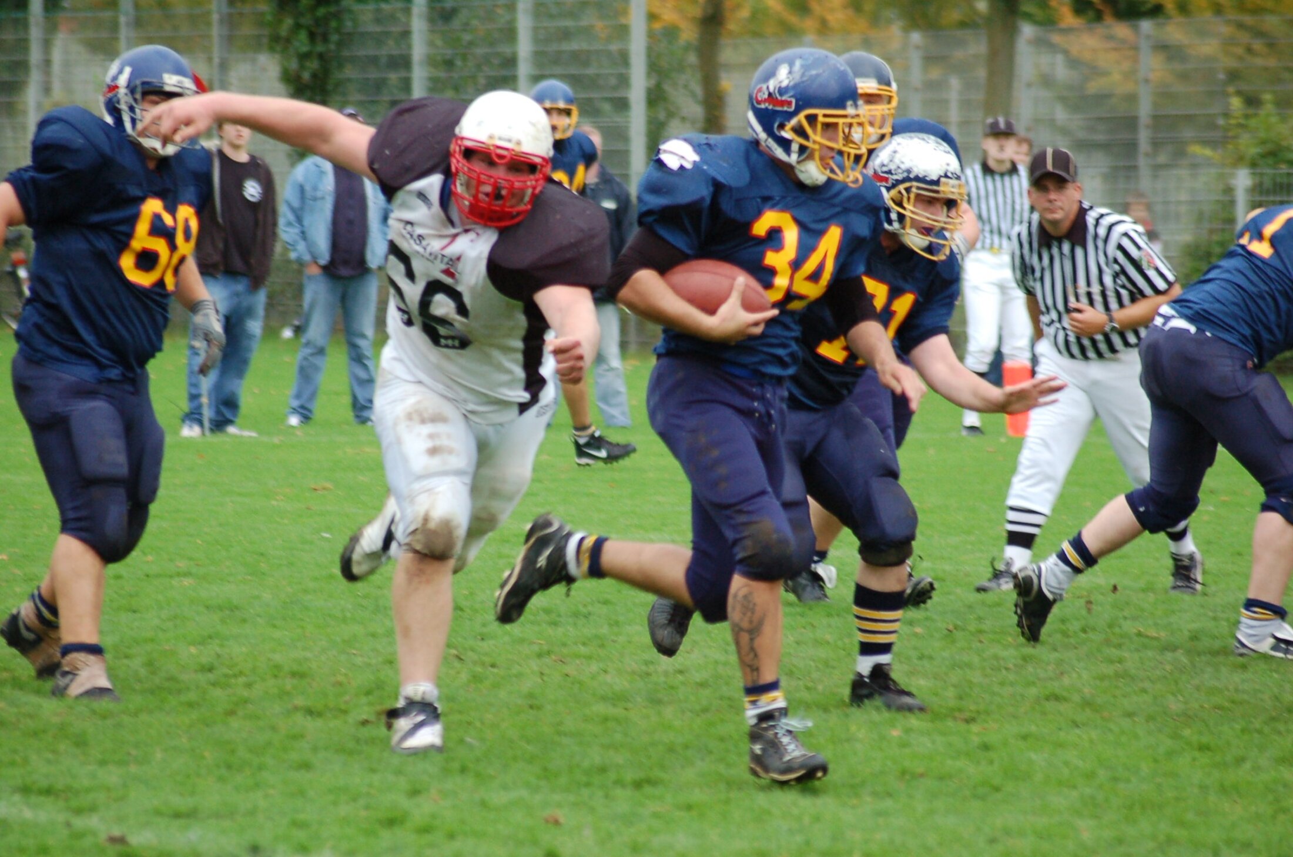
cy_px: 428
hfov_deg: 8.1
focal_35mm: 255
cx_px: 646
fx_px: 9141
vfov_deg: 5.4
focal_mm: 170
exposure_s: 1/500
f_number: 4.8
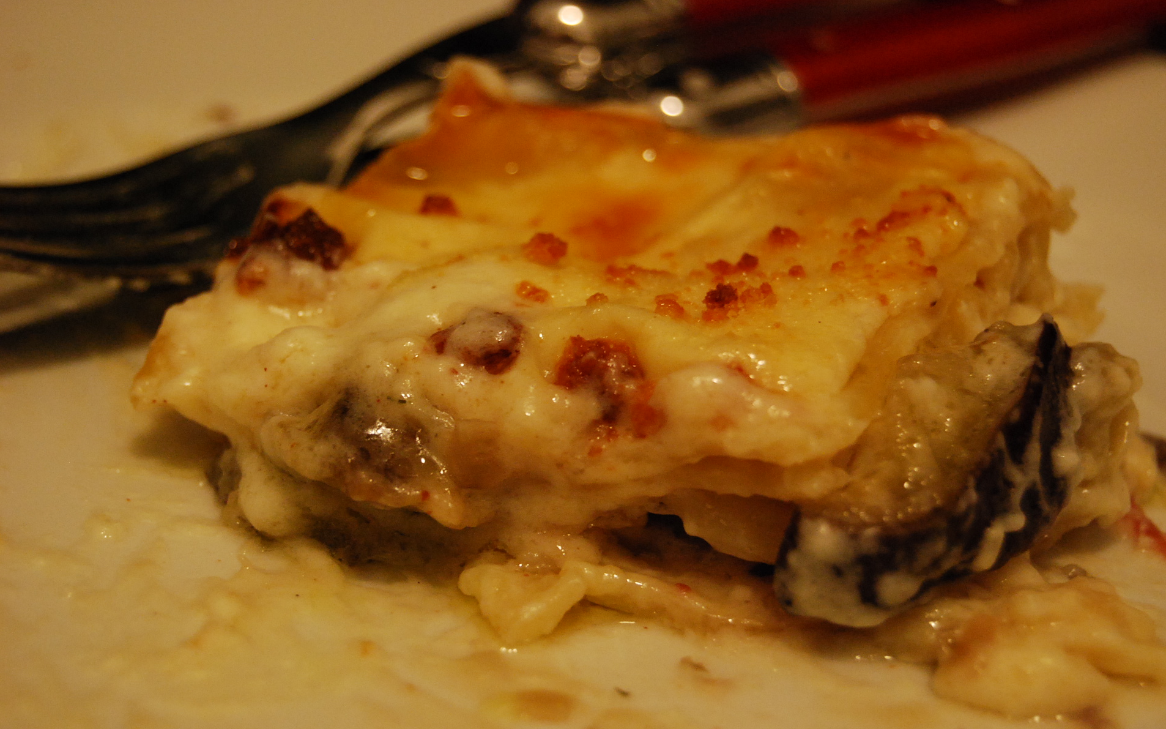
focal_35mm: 86
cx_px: 590
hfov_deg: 24.2
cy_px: 365
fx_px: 2717
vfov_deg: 15.3
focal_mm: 55
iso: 1250
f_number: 5.6
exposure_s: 1/30
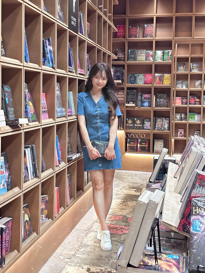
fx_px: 379
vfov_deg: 39.7
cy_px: 136
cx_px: 102
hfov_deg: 30.3
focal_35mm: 48
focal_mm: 6.86
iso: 500
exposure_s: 1/25
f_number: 1.78
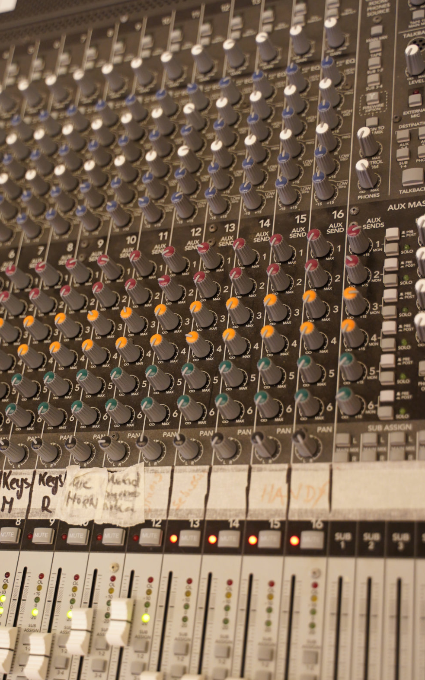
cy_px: 386
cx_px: 161
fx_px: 945
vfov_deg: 39.5
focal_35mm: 51
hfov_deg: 25.3
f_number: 2.8
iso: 2000
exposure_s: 1/160
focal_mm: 41
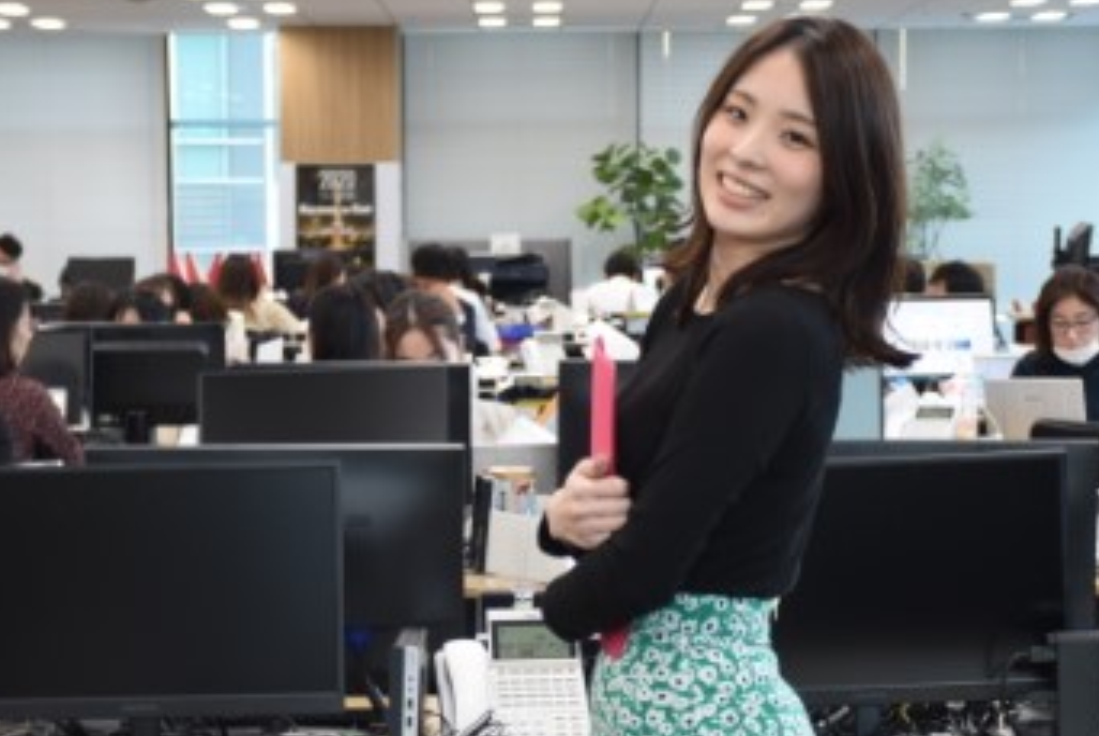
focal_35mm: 118
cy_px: 395
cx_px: 495
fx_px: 3607
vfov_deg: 11.6
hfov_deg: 17.3
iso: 320
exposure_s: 1/20
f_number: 4.5
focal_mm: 42
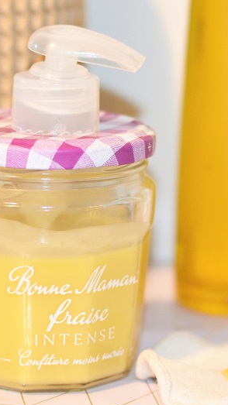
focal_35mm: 135
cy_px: 218
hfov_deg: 9.0
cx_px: 154
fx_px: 1452
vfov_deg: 15.9
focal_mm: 50
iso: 800
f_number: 2.8
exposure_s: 1/60
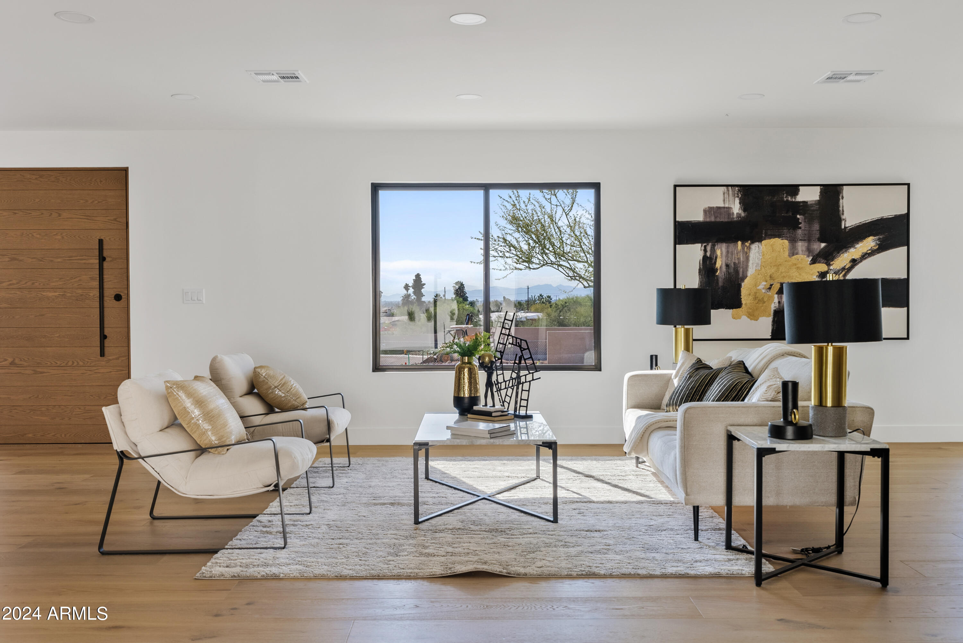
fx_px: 937
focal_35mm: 35
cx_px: 482
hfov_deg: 54.4
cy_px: 322
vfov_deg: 37.9
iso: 100
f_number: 8
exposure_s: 1/8
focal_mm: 35
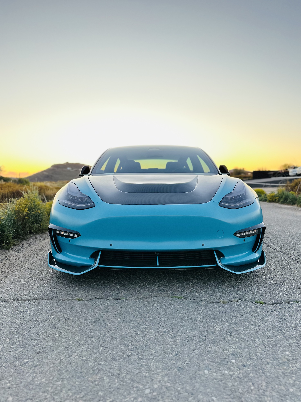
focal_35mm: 24
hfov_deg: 56.8
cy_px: 201
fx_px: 278
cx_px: 150
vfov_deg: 71.6
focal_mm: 6.86
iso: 160
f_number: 1.78
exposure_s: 1/121
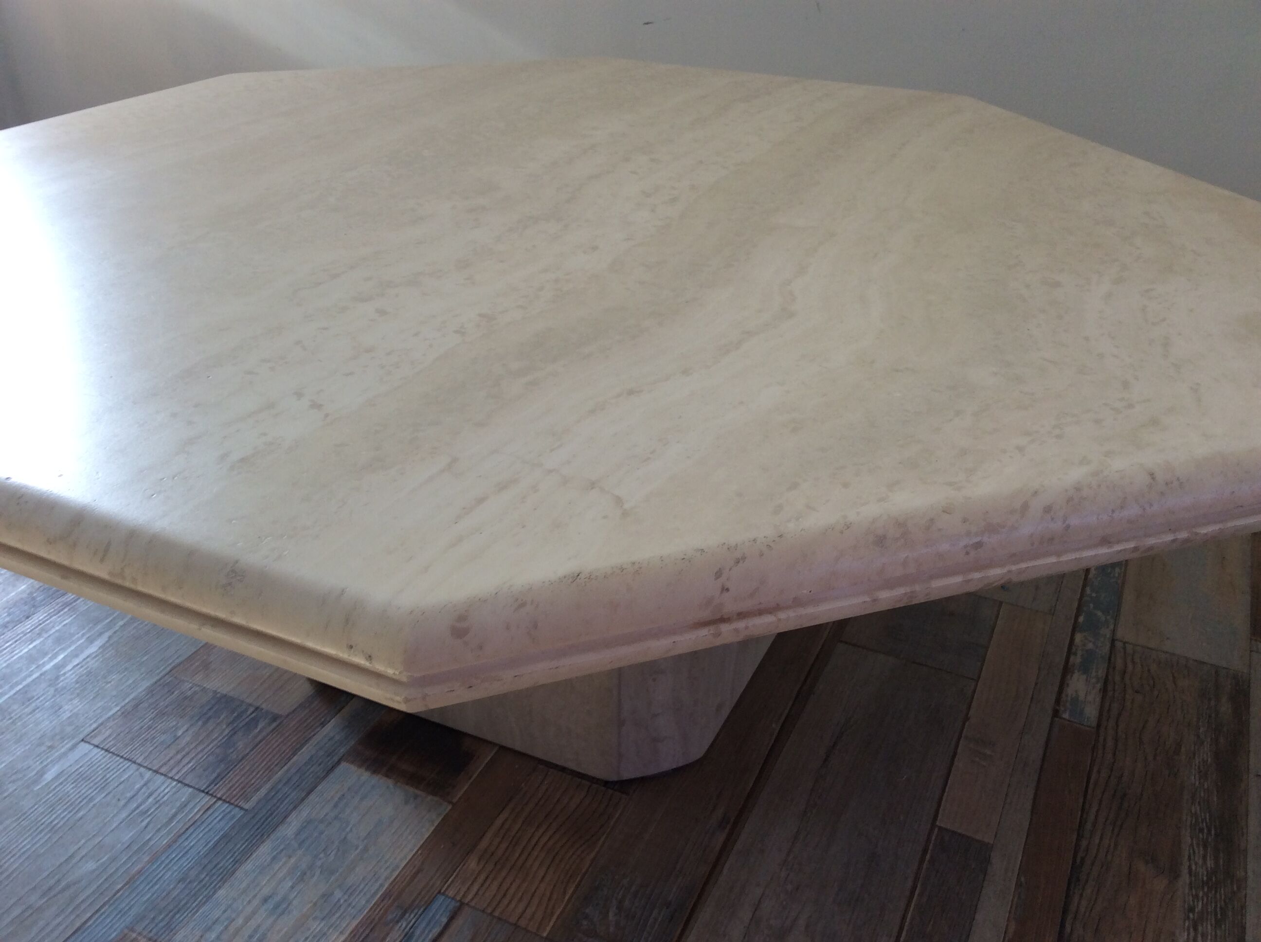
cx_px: 630
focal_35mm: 32
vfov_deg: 44.1
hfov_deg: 56.9
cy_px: 471
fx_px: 1164
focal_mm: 3.3
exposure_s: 1/25
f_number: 2.4
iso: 32
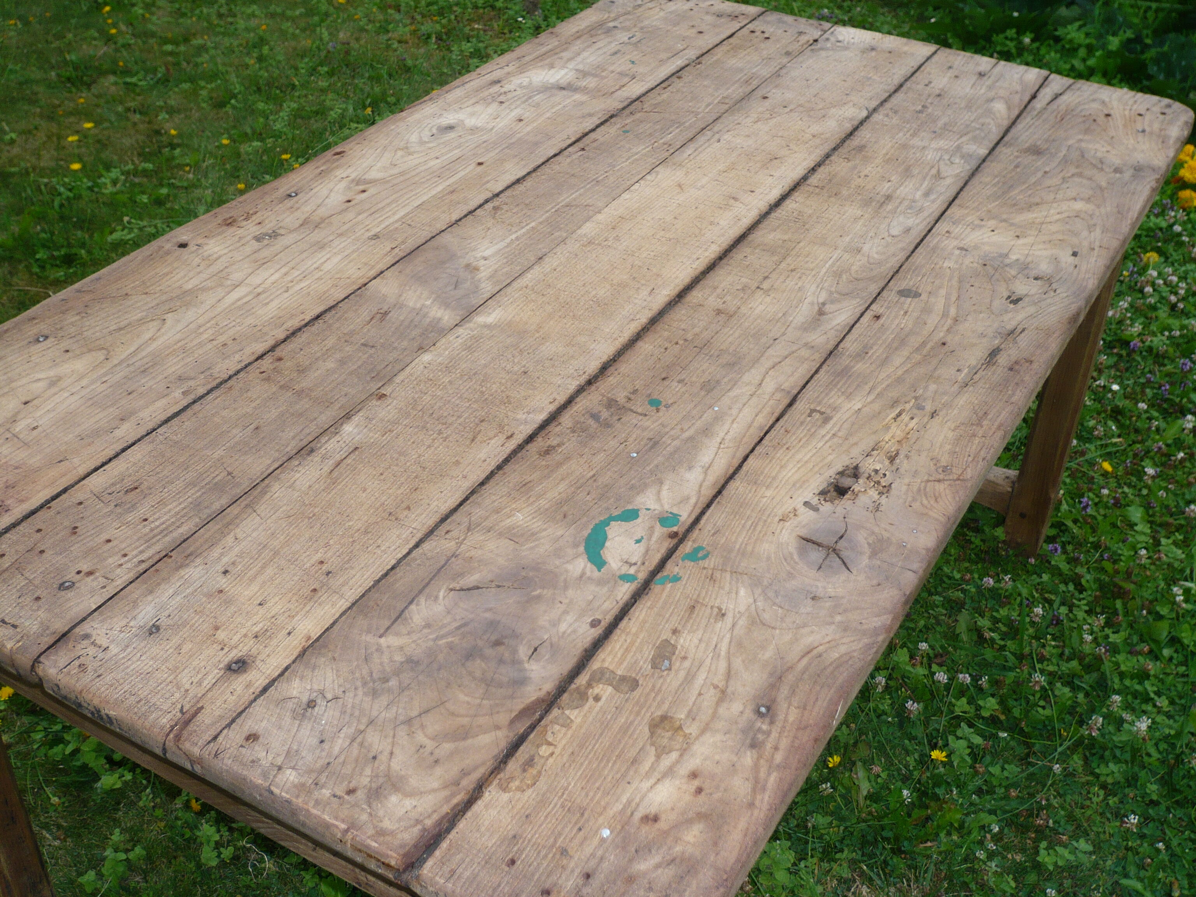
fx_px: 1382
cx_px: 598
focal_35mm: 40
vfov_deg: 36.0
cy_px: 448
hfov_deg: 46.8
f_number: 3.3
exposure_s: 1/320
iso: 100
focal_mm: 6.6
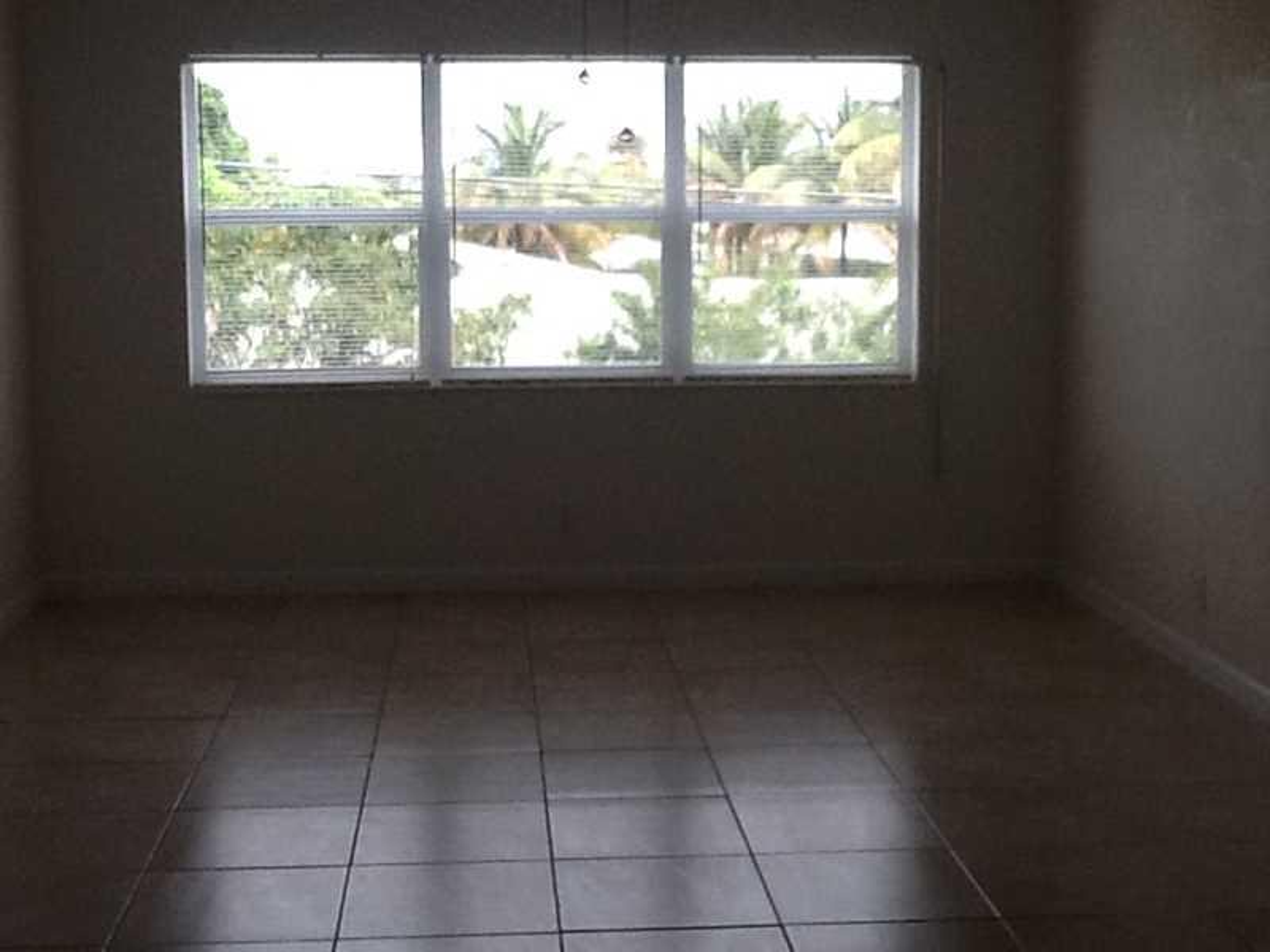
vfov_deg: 32.9
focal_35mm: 44
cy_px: 476
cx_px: 635
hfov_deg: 42.9
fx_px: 1614
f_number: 2.4
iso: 50
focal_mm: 2.03
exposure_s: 1/120
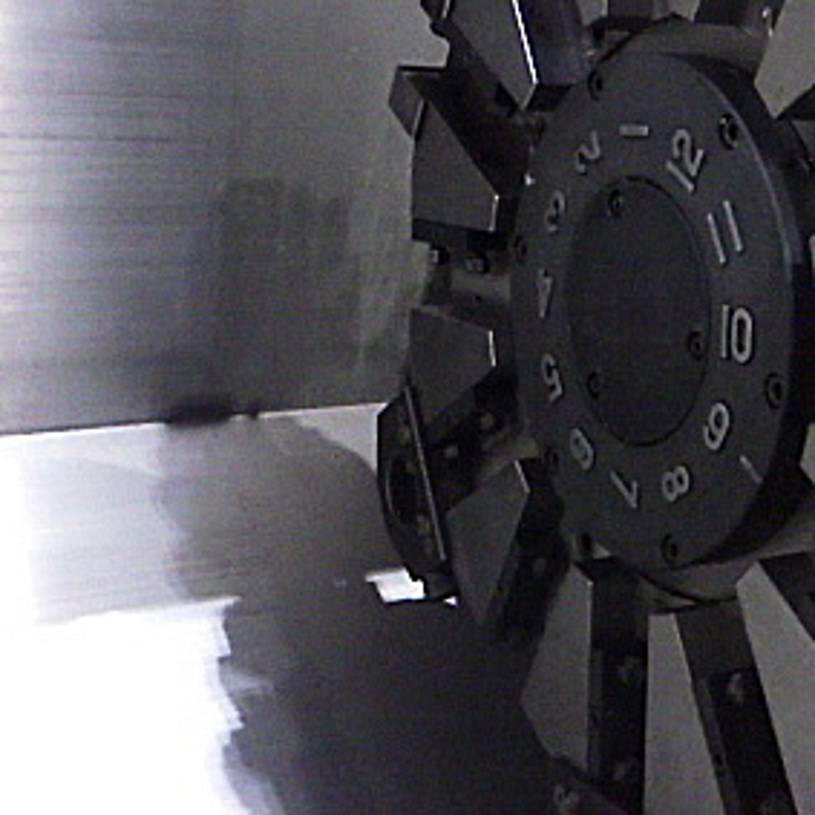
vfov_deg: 30.4
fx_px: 1492
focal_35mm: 56
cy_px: 297
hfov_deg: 29.3
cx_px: 731
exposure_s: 1/20
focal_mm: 5
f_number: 3.5
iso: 1600
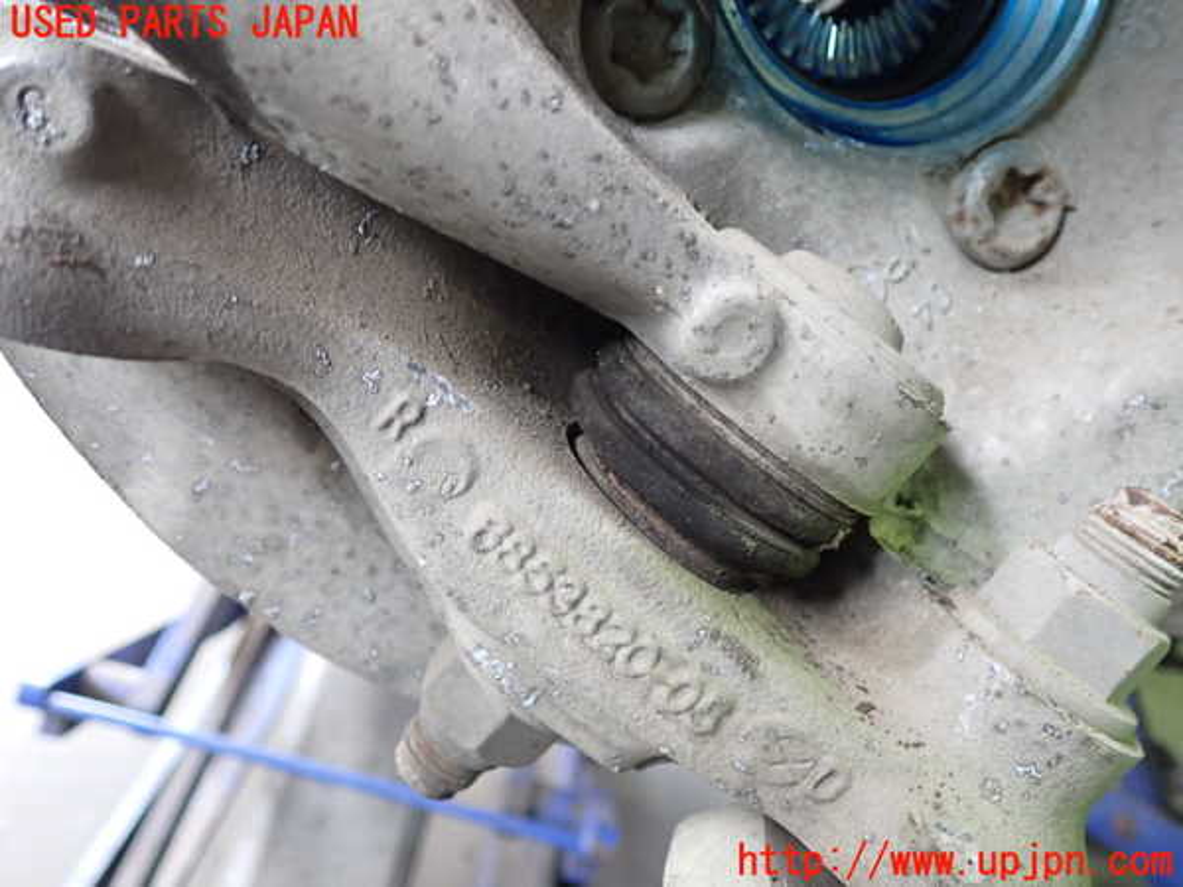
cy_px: 444
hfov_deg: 60.0
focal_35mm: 30
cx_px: 592
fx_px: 1025
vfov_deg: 46.8
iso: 500
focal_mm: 5.4
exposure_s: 1/30
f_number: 2.3
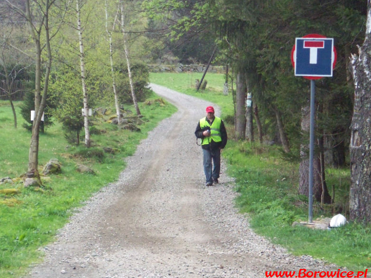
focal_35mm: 120
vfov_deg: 12.3
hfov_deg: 16.4
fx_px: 1286
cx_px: 182
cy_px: 142
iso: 400
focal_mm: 19.2
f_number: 4.4
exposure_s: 1/250
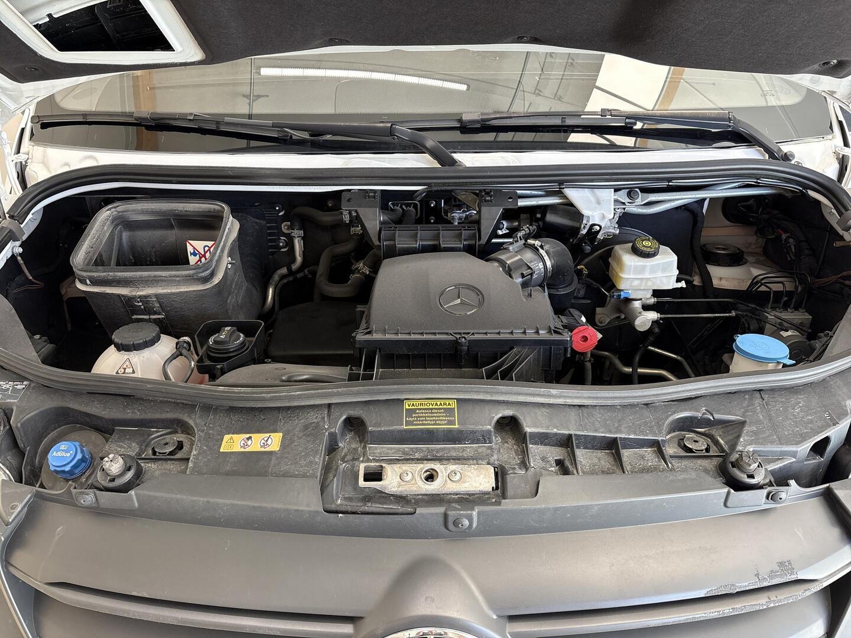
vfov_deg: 53.1
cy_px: 319
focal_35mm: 26
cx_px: 426
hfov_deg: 67.3
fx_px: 639
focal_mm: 5.96
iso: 125
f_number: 1.6
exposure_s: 1/60
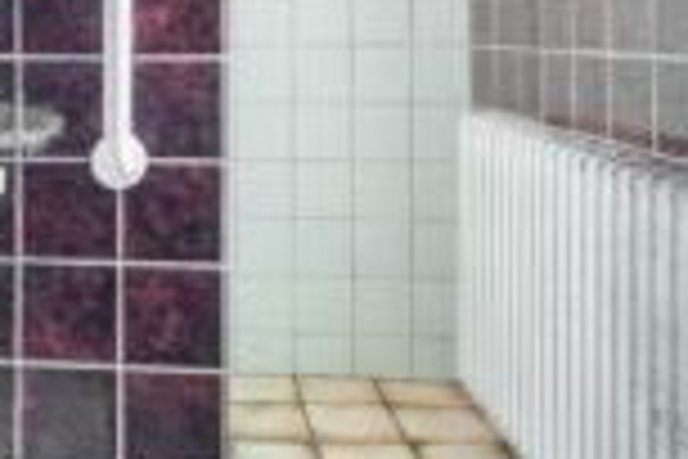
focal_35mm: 48
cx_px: 58
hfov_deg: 38.1
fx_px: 917
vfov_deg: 26.9
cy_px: 27
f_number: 9
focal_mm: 15
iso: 200
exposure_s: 1/1.67
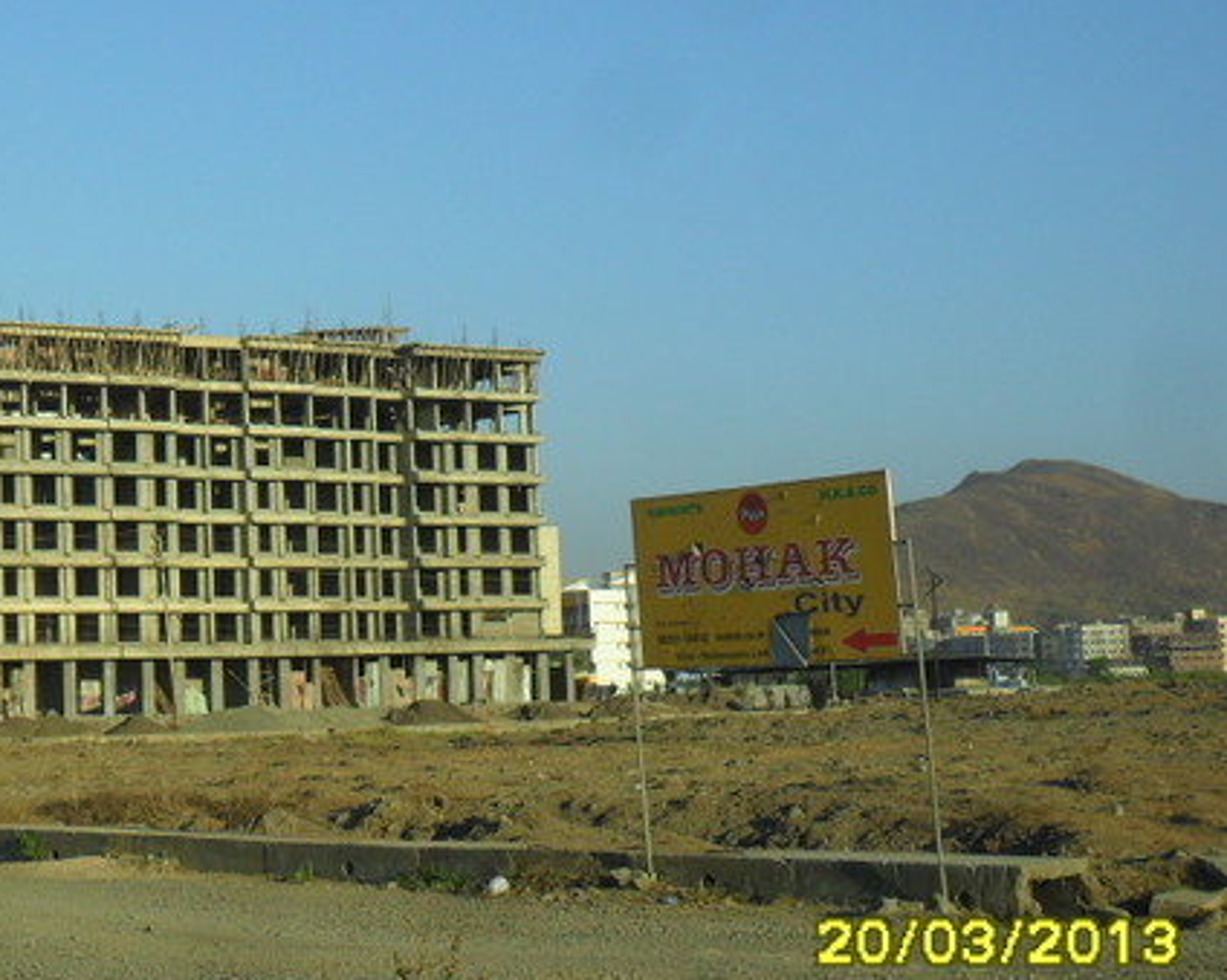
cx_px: 139
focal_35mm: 79
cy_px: 259
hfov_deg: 23.5
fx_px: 2868
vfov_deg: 19.3
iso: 100
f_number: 4.5
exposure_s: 1/750
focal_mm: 7.8
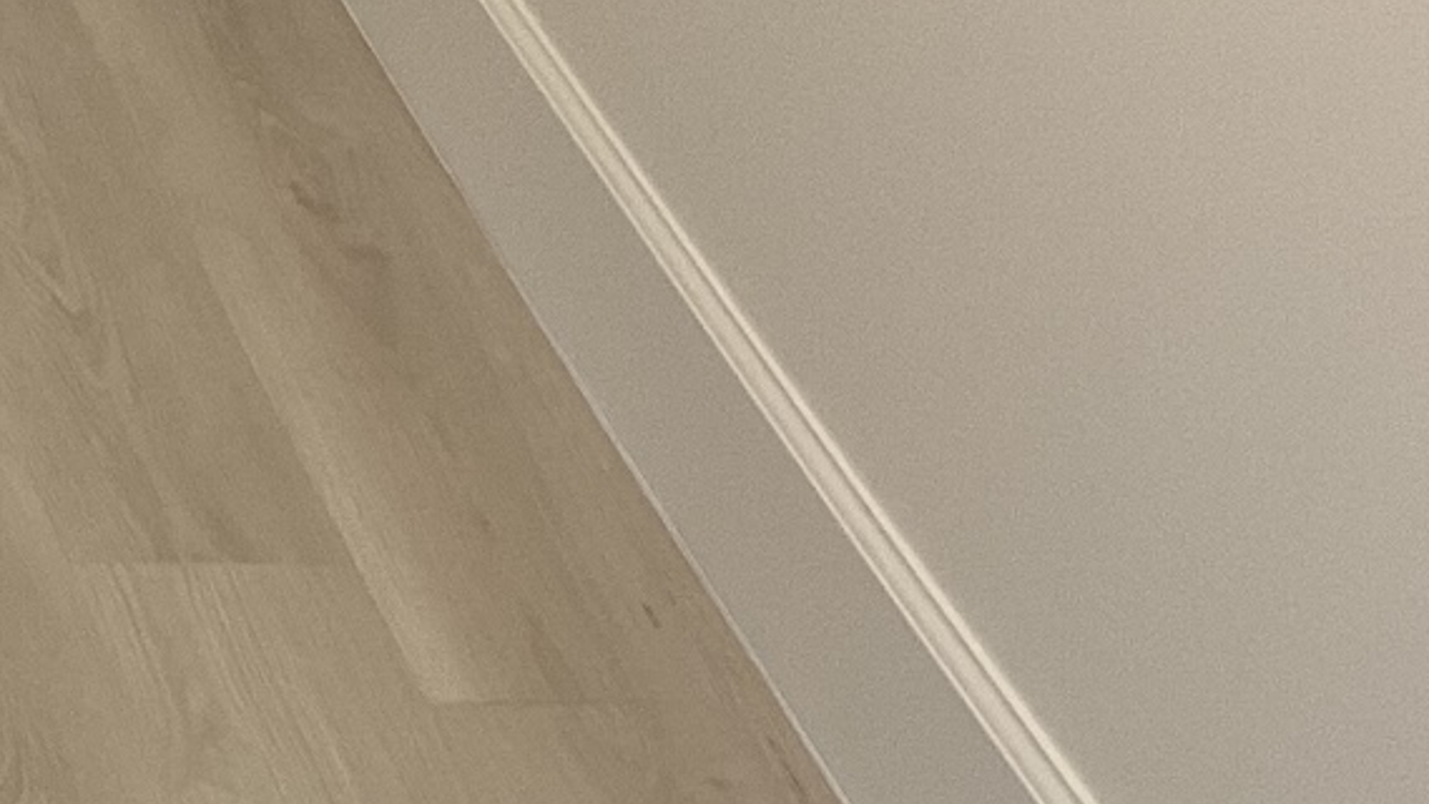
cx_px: -181
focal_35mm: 112
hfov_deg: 18.3
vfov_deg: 10.7
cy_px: 822
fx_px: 4244
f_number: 1.8
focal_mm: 3
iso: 80
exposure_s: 1/50
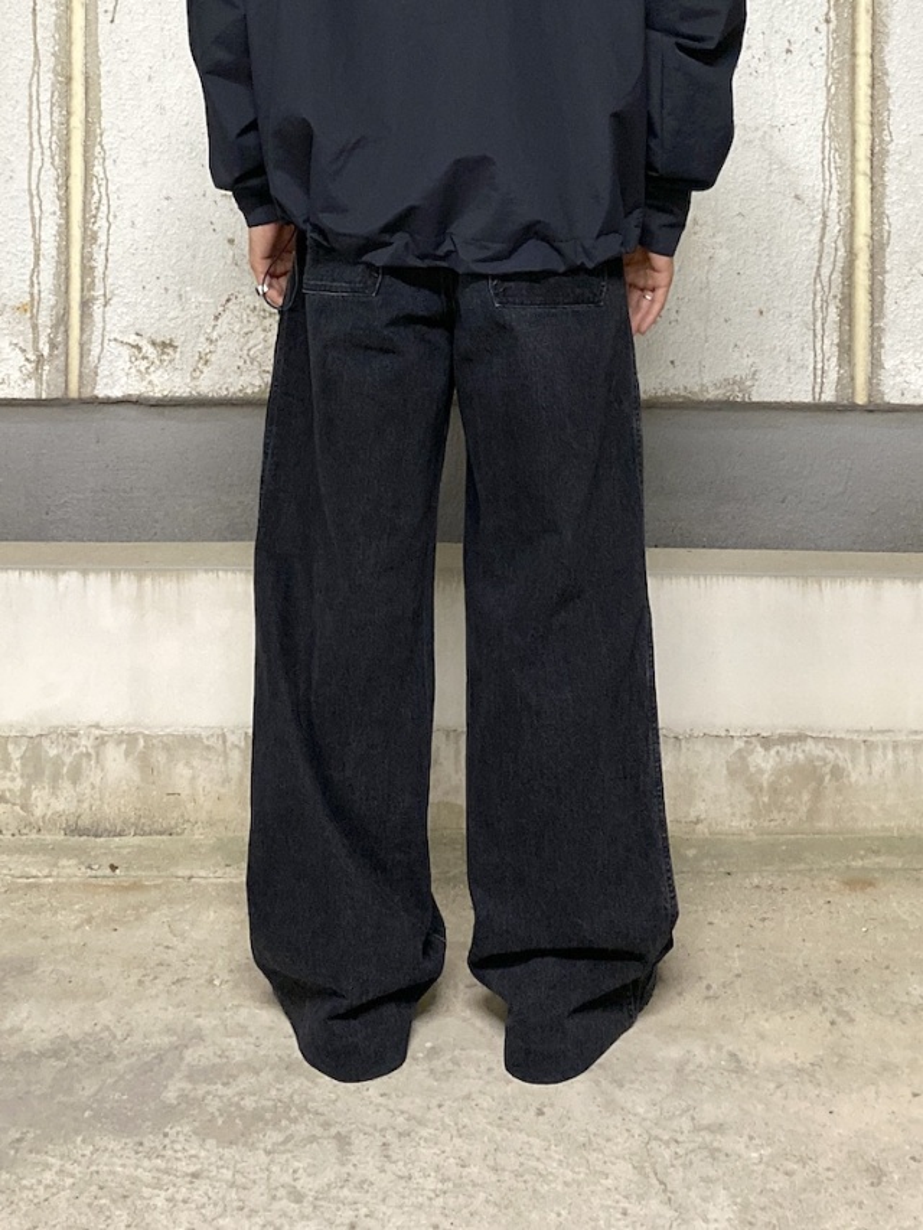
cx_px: 462
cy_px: 615
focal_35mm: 26
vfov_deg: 67.3
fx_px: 924
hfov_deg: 53.1
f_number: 1.8
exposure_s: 1/25
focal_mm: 4.25
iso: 500
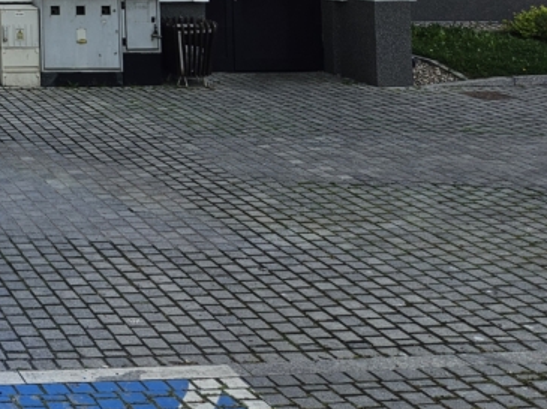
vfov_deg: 20.3
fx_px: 1026
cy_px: -148
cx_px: -222
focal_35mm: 65
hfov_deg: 24.6
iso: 25
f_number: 1.8
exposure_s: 1/697
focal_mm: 5.4
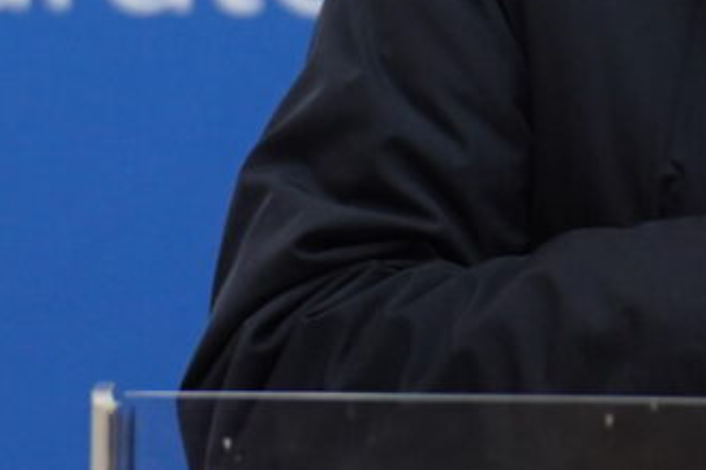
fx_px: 18326
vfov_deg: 1.5
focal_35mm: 935
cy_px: -442
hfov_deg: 2.2
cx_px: 393
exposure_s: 1/320
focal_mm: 150
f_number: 2.8
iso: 2000
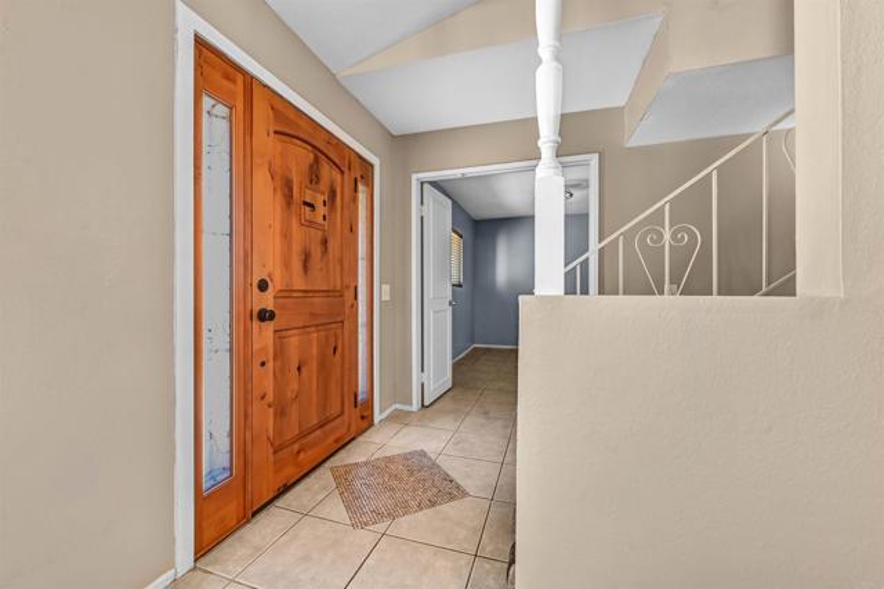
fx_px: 344
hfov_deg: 104.3
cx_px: 442
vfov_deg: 81.1
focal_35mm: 14
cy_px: 294
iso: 400
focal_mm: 14
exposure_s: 1/15
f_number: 8
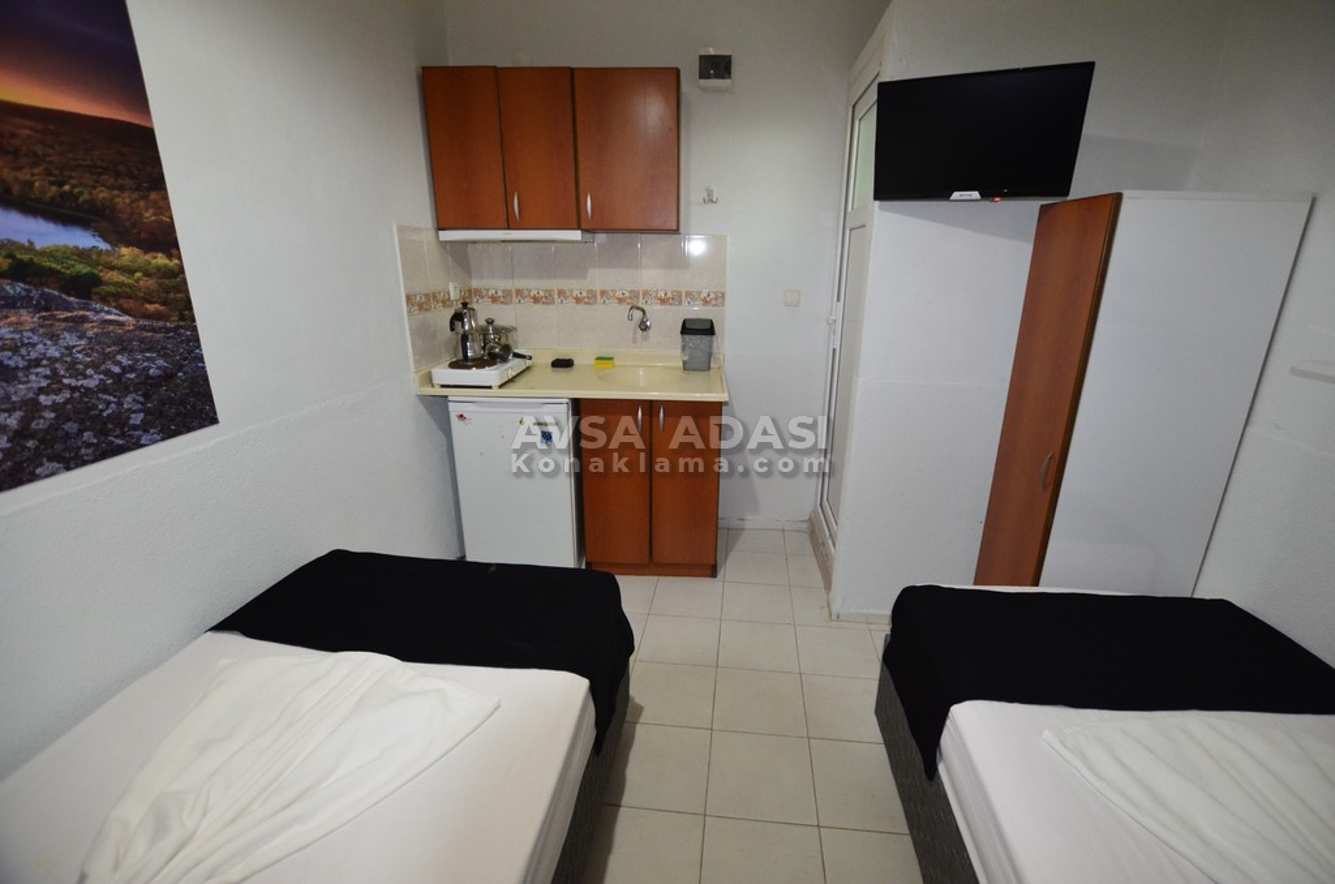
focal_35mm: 15
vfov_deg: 77.1
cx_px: 668
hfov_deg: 100.5
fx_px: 555
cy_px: 442
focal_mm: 10
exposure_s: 1/125
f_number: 3.5
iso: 2200
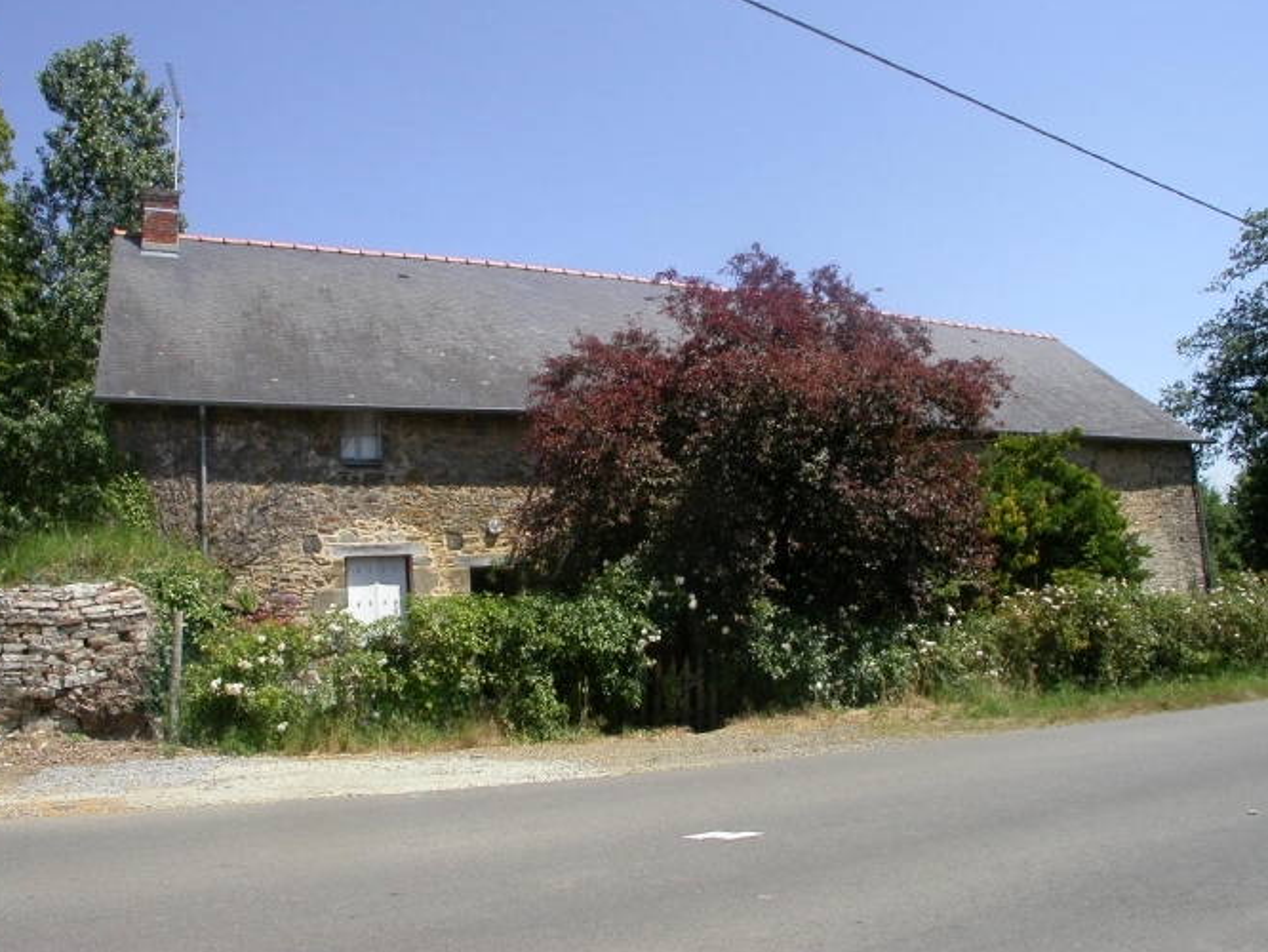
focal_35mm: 43
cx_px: 623
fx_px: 1576
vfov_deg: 33.6
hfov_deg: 43.8
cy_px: 466
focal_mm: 8.7
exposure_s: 1/302
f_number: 6.9
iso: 100
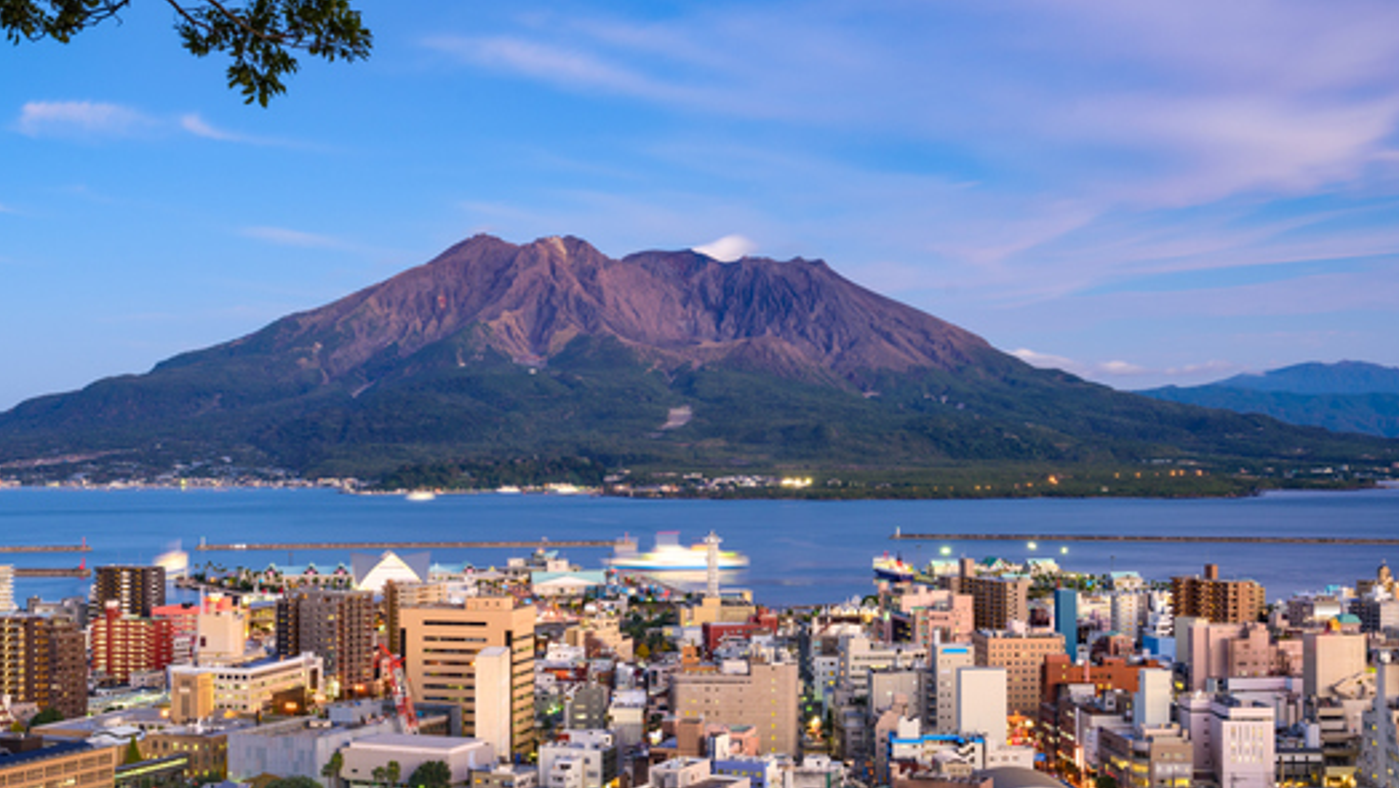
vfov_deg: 21.8
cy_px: 447
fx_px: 2041
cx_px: 651
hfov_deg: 37.8
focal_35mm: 55
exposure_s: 15
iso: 100
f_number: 9
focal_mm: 38
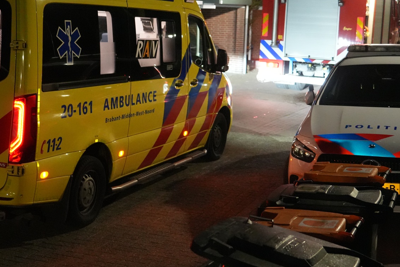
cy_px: 64
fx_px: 678
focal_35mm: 61
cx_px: 130
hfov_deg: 32.6
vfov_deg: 22.0
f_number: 4
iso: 12800
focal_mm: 36
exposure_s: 1/30
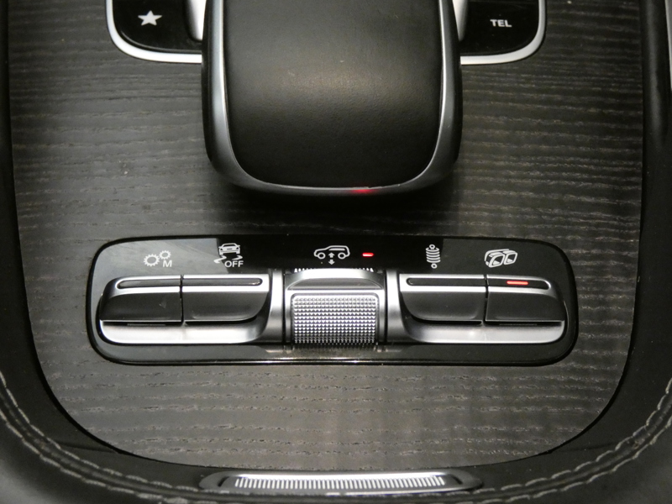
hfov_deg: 31.7
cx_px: 336
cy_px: 252
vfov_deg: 24.0
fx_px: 1184
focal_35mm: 61
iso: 1600
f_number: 4.1
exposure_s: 1/20
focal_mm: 10.8
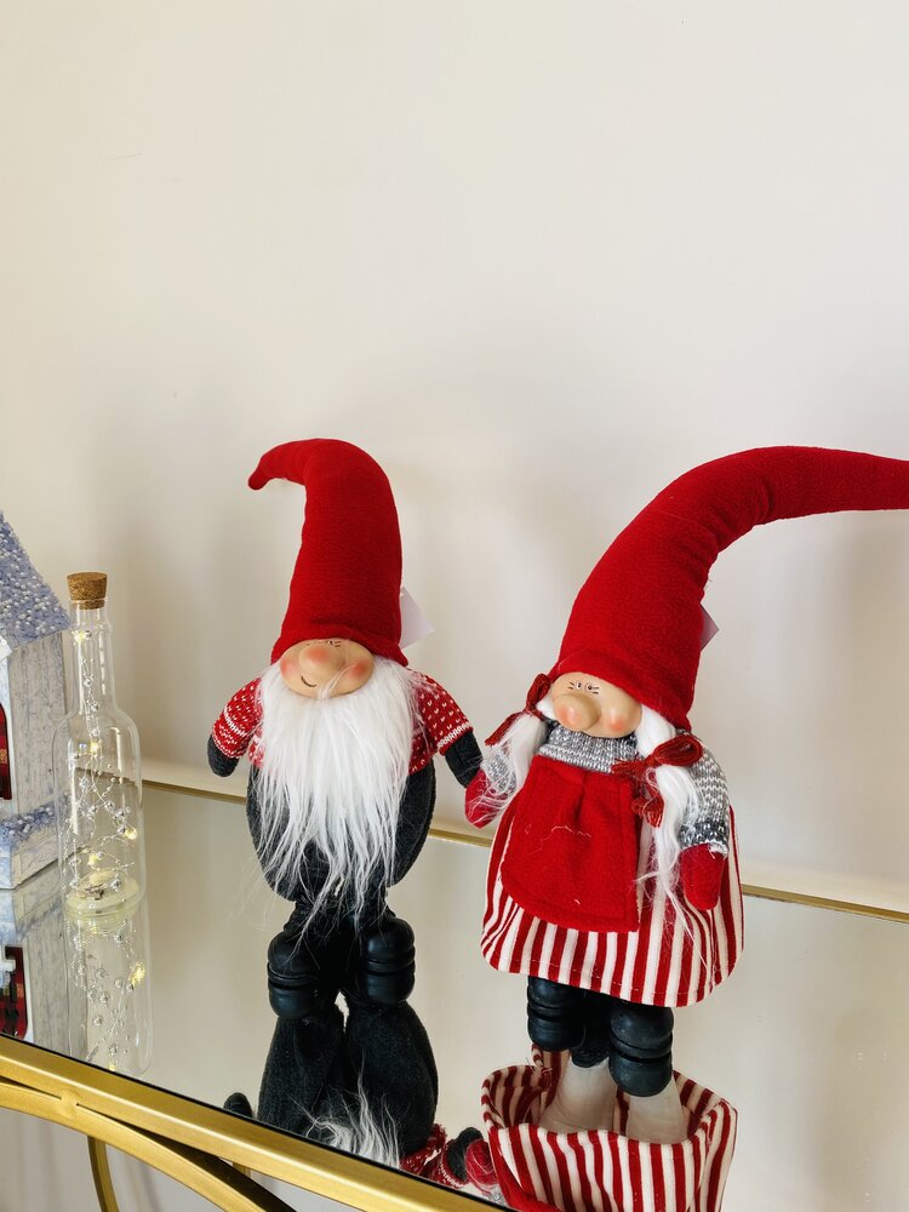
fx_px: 910
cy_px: 606
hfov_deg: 53.1
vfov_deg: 67.3
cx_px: 454
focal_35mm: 26
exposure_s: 1/122
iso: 40
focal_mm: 4.25
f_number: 1.8
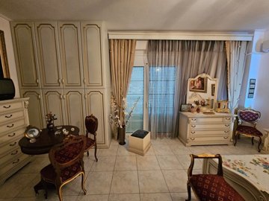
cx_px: 134
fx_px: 101
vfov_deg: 89.9
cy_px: 100
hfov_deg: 106.2
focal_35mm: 13
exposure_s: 1/33.3
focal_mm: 2.2
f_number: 2.2
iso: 640
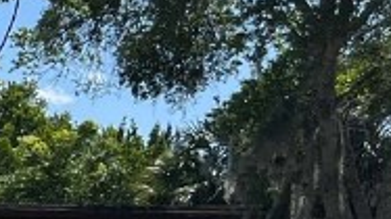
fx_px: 1606
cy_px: 323
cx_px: -548
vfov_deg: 7.7
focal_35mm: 155
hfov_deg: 11.5
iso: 50
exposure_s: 1/3704
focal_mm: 5.7
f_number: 1.5
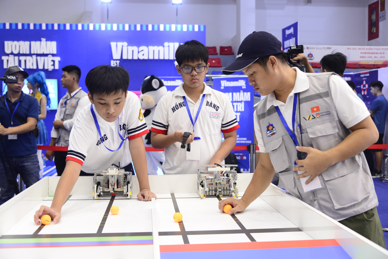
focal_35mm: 44
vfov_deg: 30.5
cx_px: 194
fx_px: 474
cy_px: 130
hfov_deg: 44.5
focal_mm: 44
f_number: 4
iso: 2000
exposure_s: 1/100
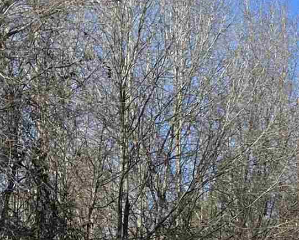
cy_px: 387
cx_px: 297
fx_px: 1275
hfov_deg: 13.2
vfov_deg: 10.3
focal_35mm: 144
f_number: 1.6
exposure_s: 1/2387
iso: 32
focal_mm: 5.1
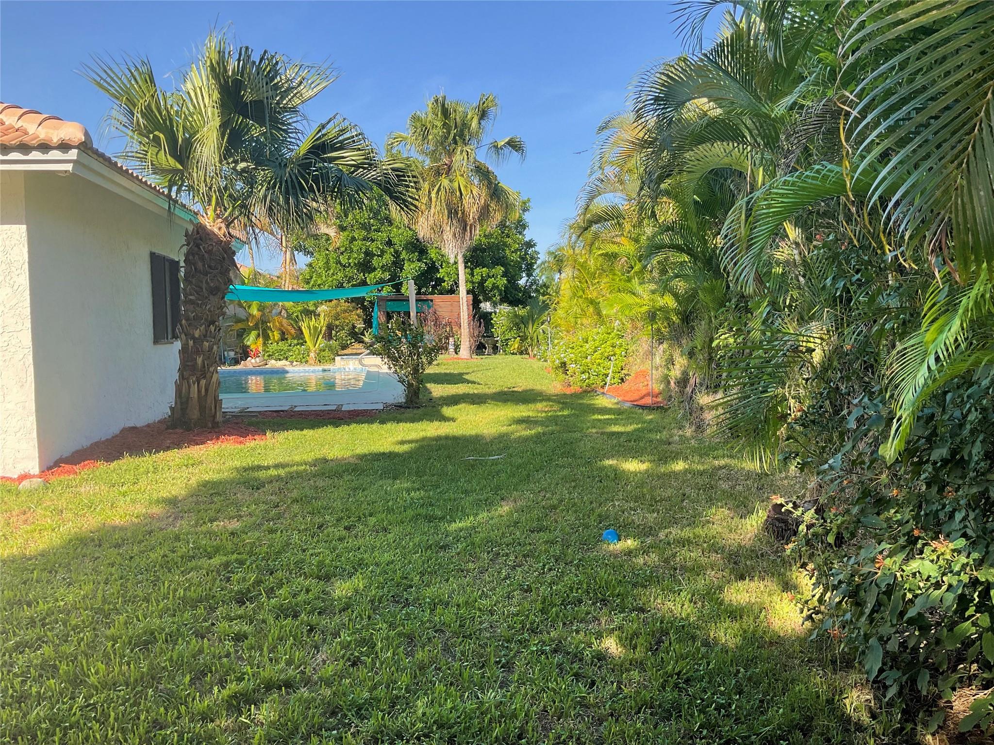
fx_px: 833
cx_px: 497
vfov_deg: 48.2
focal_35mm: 29
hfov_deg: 61.7
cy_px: 372
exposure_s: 1/491
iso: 16
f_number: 1.8
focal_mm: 3
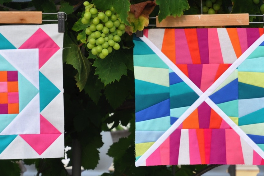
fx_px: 1649
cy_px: 67
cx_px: 111
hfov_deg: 9.2
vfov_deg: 6.1
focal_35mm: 225
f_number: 7.1
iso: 200
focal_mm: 85
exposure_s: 1/200
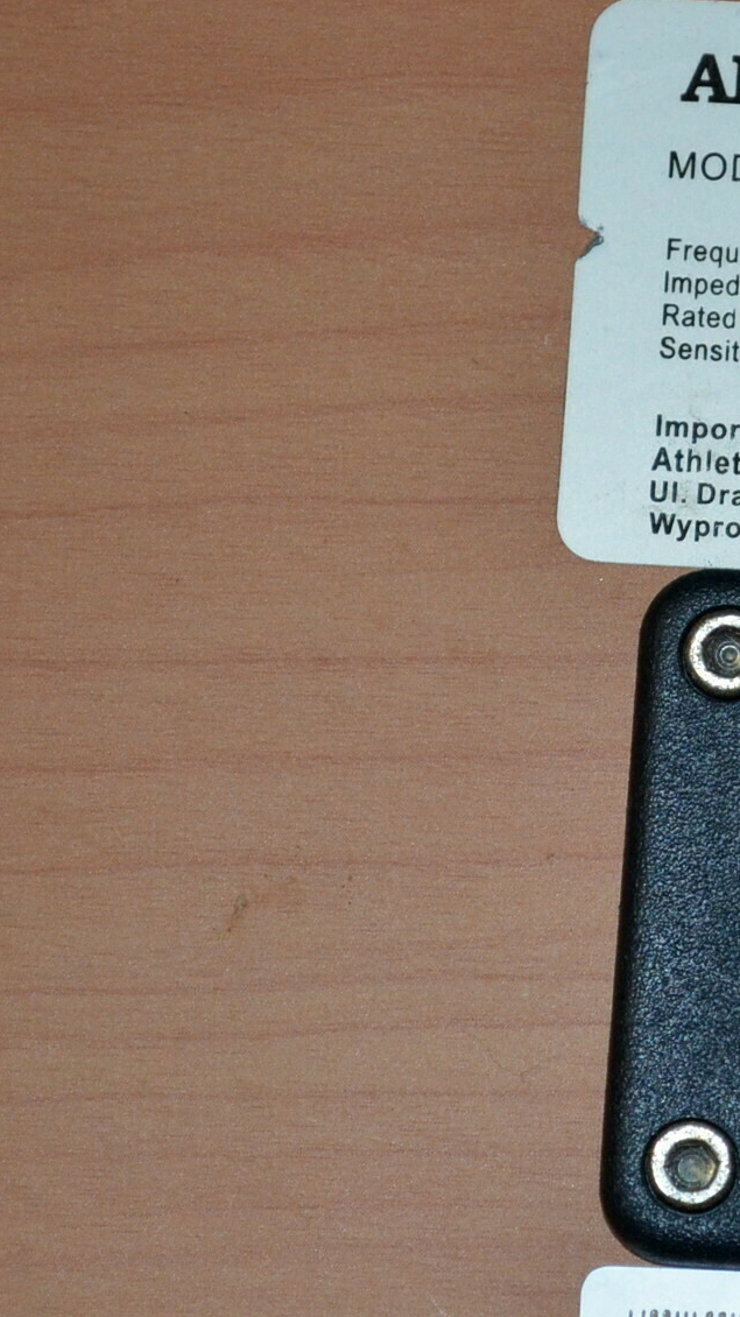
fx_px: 6568
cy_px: 667
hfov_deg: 6.4
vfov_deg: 11.4
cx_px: 1163
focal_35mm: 188
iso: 1600
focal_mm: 55
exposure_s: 1/60
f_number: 5.6
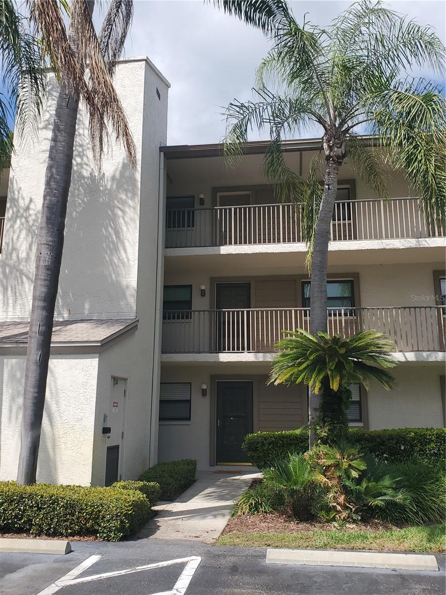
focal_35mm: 26
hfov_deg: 53.1
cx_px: 223
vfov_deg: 67.3
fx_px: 447
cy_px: 298
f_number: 2.4
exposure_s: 1/1228
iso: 50
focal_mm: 4.3
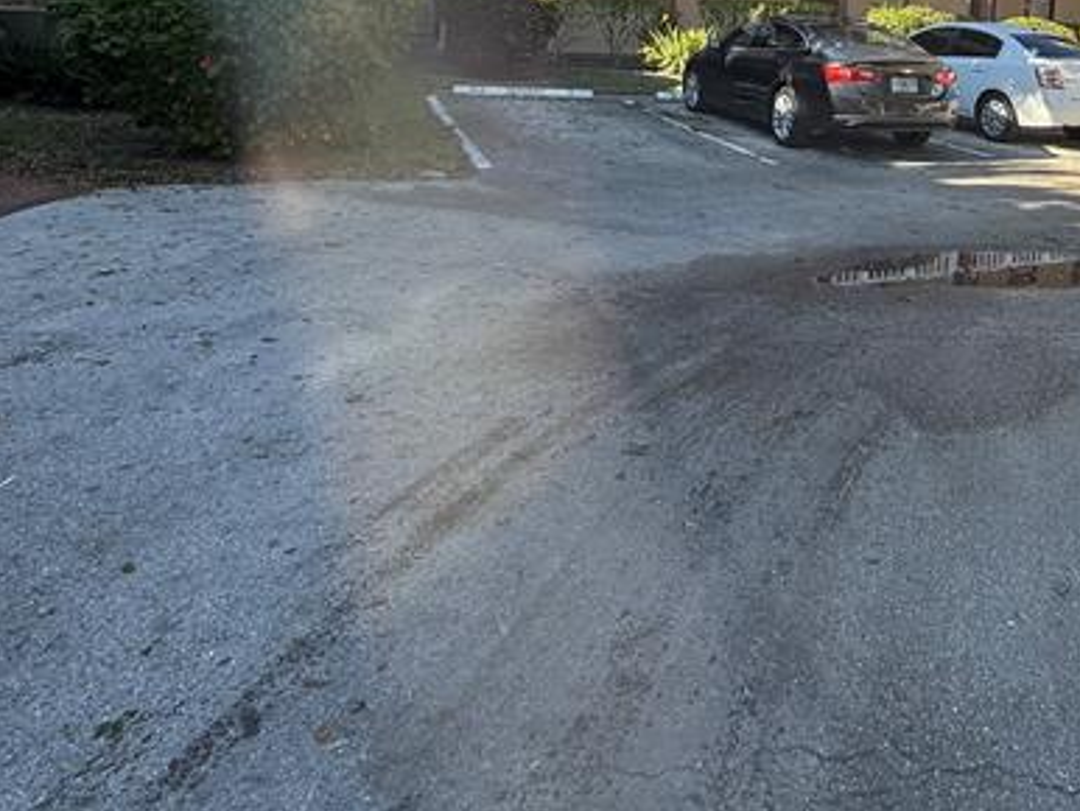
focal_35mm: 29
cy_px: 45
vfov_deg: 43.1
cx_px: 839
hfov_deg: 57.7
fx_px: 905
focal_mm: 2.22
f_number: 2.2
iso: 64
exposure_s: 1/545
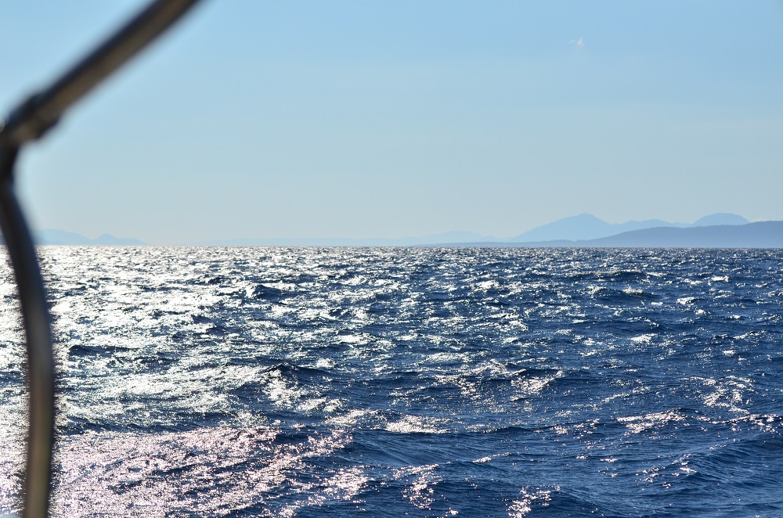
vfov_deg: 13.0
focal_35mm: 105
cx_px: 392
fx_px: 2279
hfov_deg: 19.5
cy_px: 259
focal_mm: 70
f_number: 5.6
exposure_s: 1/8000
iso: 500
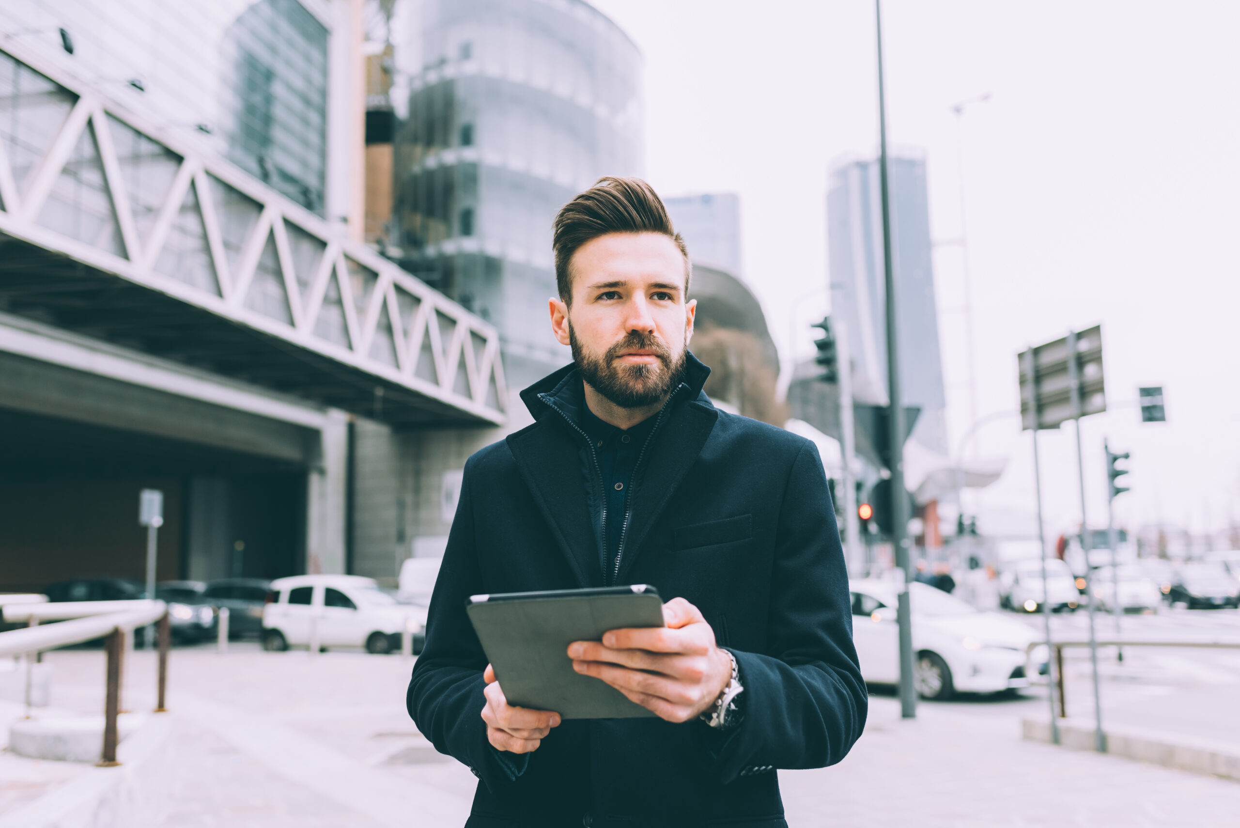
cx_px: 620
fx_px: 1206
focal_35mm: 35
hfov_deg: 54.4
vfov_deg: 37.9
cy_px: 414
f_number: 2.8
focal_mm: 35
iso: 640
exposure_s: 1/320
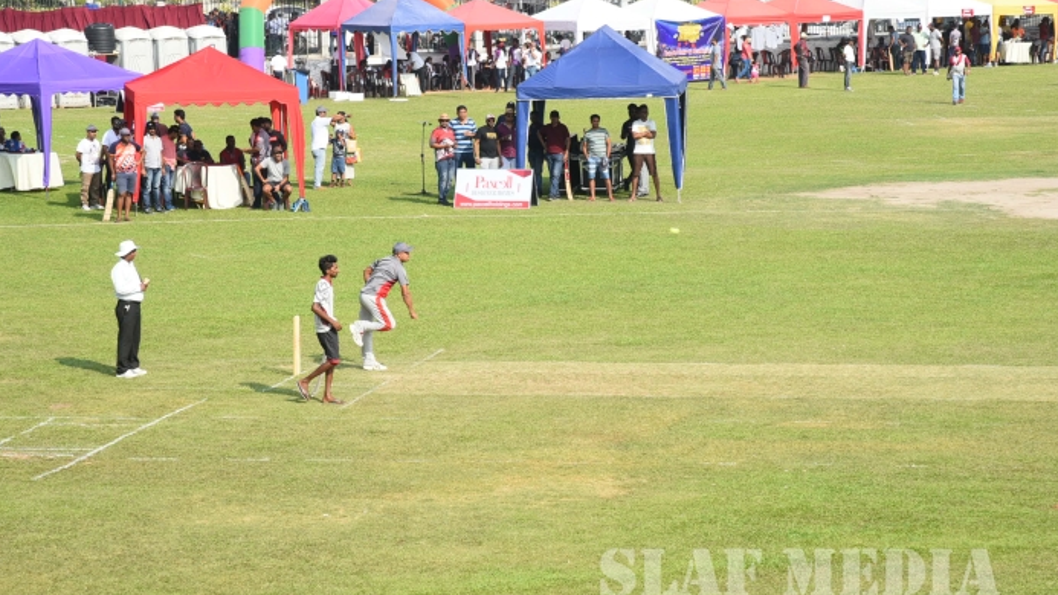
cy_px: 309
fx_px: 3563
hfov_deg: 16.9
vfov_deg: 9.6
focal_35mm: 127
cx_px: 528
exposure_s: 1/320
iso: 640
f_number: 14
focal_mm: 120
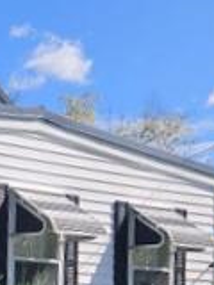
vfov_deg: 16.5
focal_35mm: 115
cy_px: 328
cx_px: -226
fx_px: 948
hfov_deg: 11.5
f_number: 1.8
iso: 25
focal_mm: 5.4
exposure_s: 1/1799
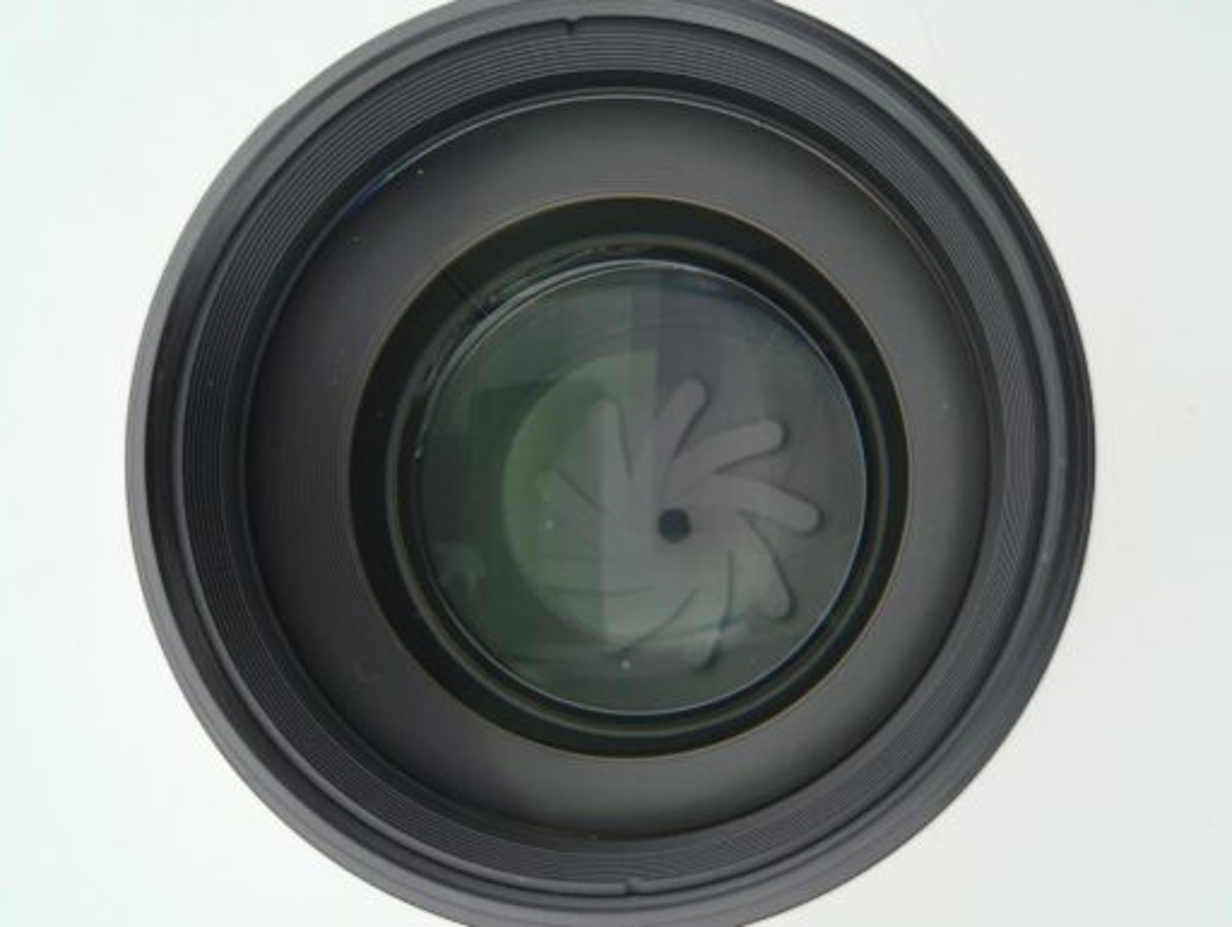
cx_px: 616
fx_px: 855
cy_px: 464
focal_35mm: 24
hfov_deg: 71.5
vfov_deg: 56.9
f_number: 1.8
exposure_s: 1/434
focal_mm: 5.56
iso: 100
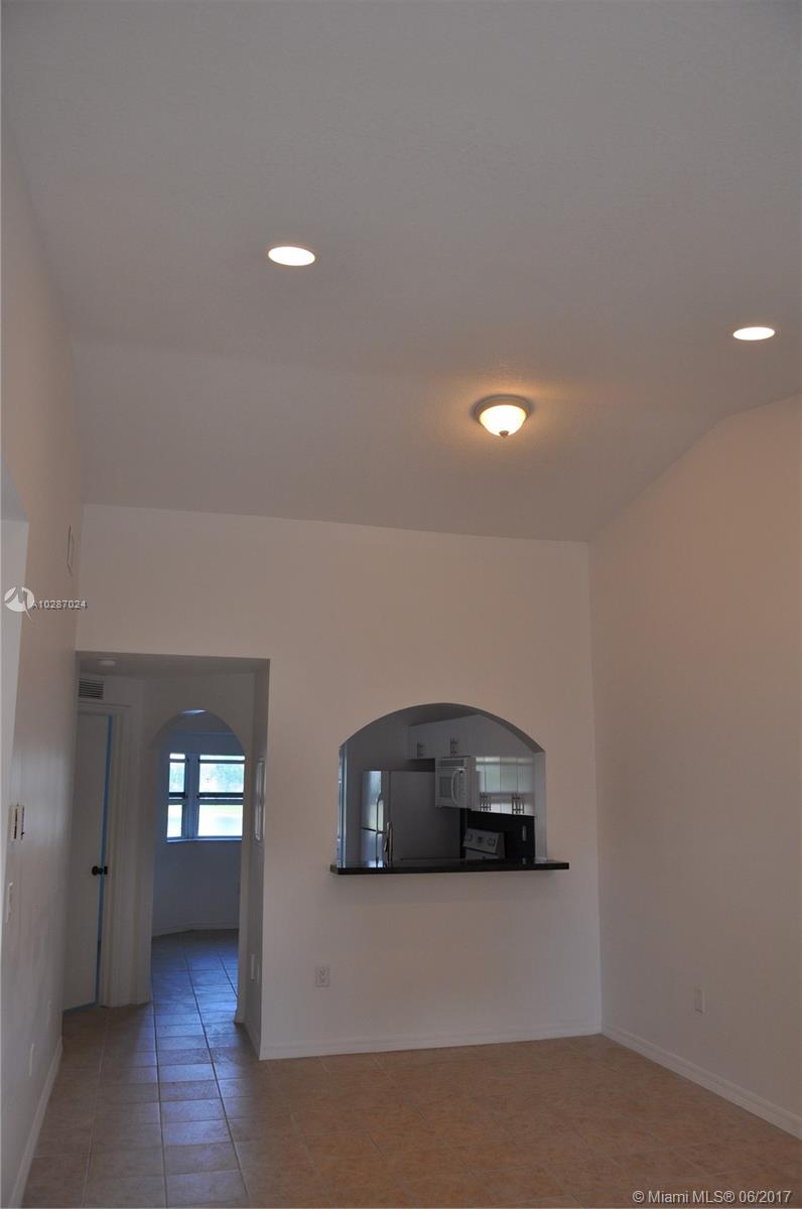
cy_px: 604
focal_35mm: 27
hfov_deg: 47.8
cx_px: 401
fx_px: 905
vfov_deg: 67.5
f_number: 5.6
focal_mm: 18
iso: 400
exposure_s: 1/125
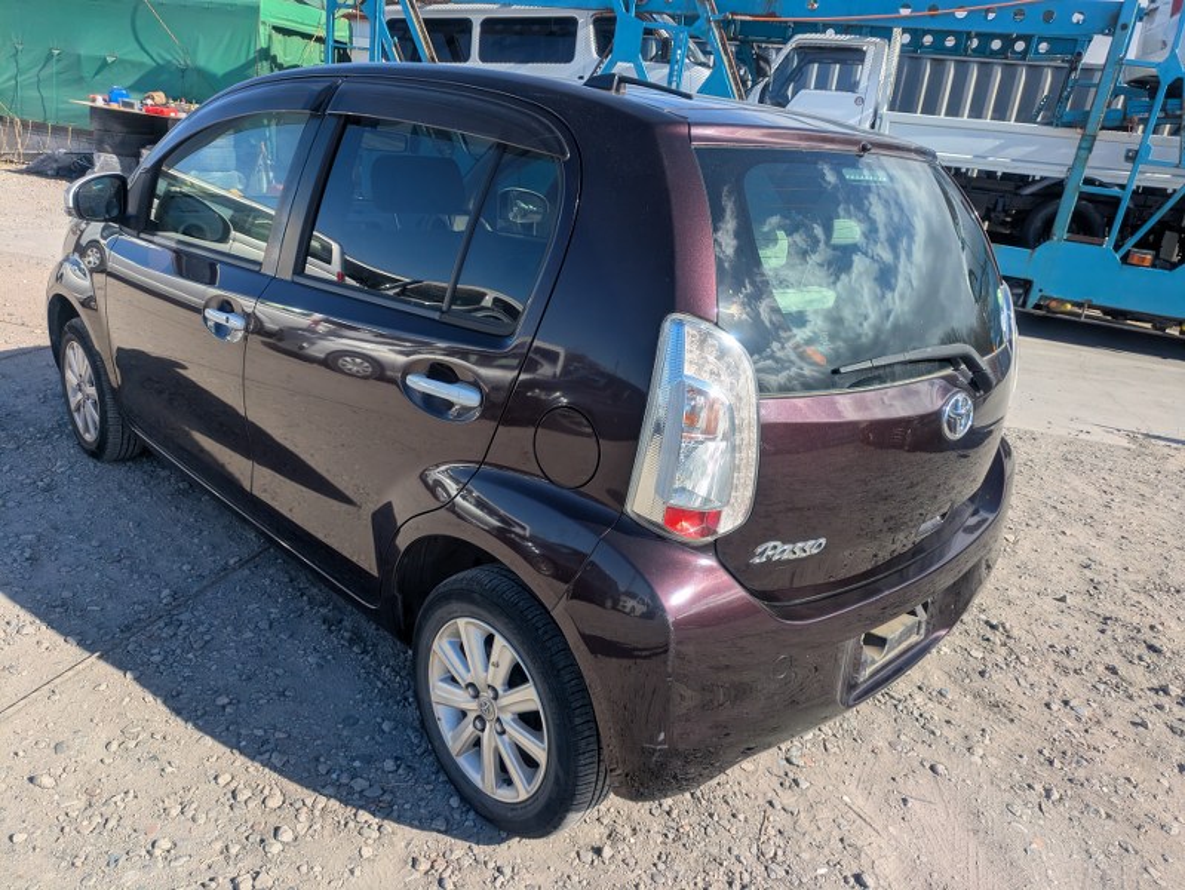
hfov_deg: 69.4
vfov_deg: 54.9
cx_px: 592
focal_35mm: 25
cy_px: 445
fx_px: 856
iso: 50
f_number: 1.89
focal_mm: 5.43
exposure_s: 1/2092
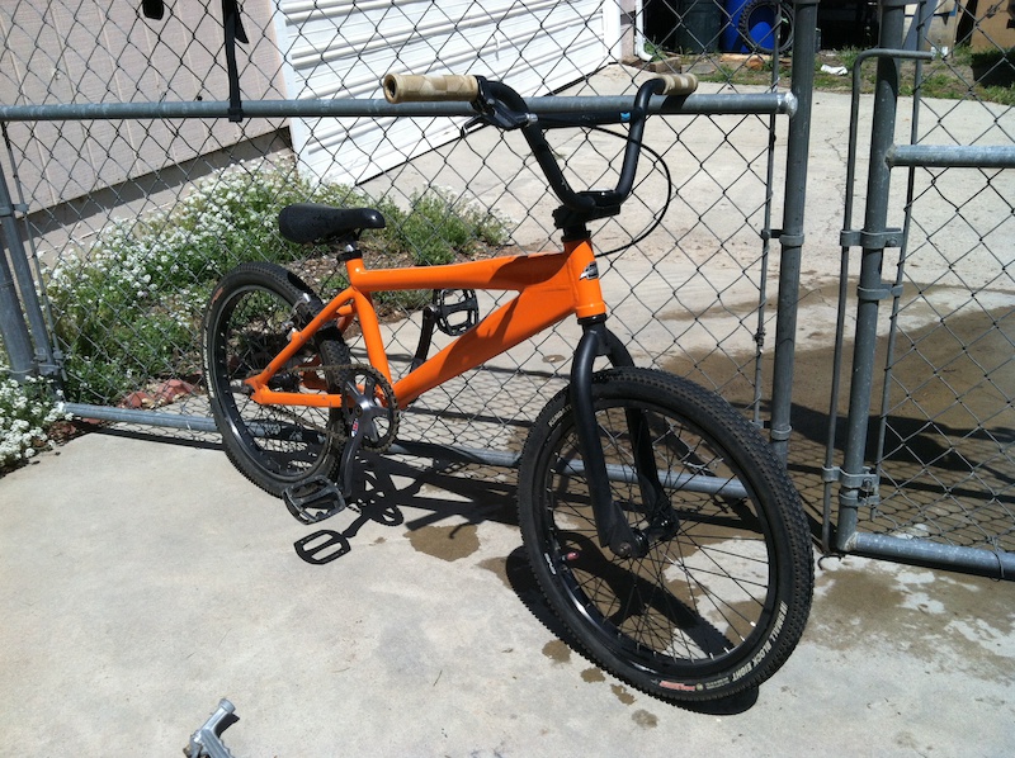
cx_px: 508
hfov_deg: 52.7
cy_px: 379
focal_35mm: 35
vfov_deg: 40.6
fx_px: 1025
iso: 80
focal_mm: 3.85
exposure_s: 1/2308
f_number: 2.8
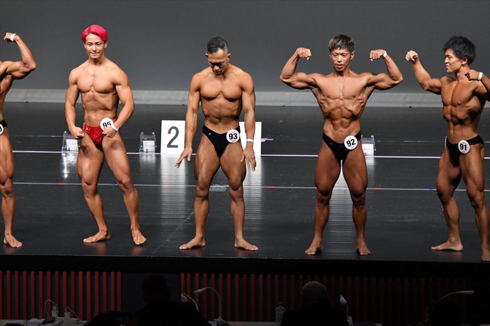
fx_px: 3469
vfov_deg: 5.4
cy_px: 163
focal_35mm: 255
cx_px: 245
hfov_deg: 8.1
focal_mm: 170
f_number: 5.6
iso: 5000
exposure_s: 1/400
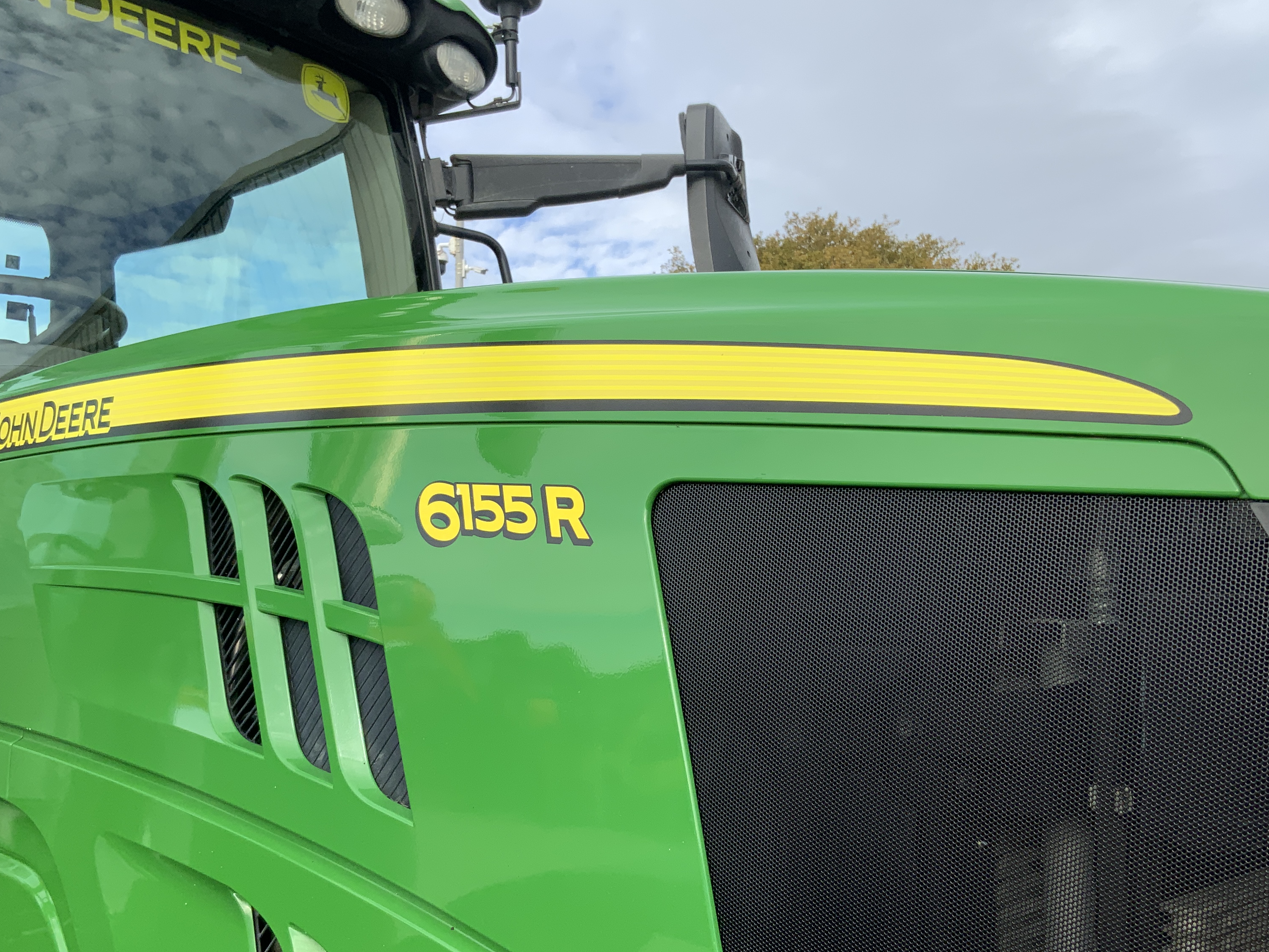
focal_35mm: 39
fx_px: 1430
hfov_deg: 47.9
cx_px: 640
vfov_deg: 36.8
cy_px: 544
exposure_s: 1/944
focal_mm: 3
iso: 16
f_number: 1.8
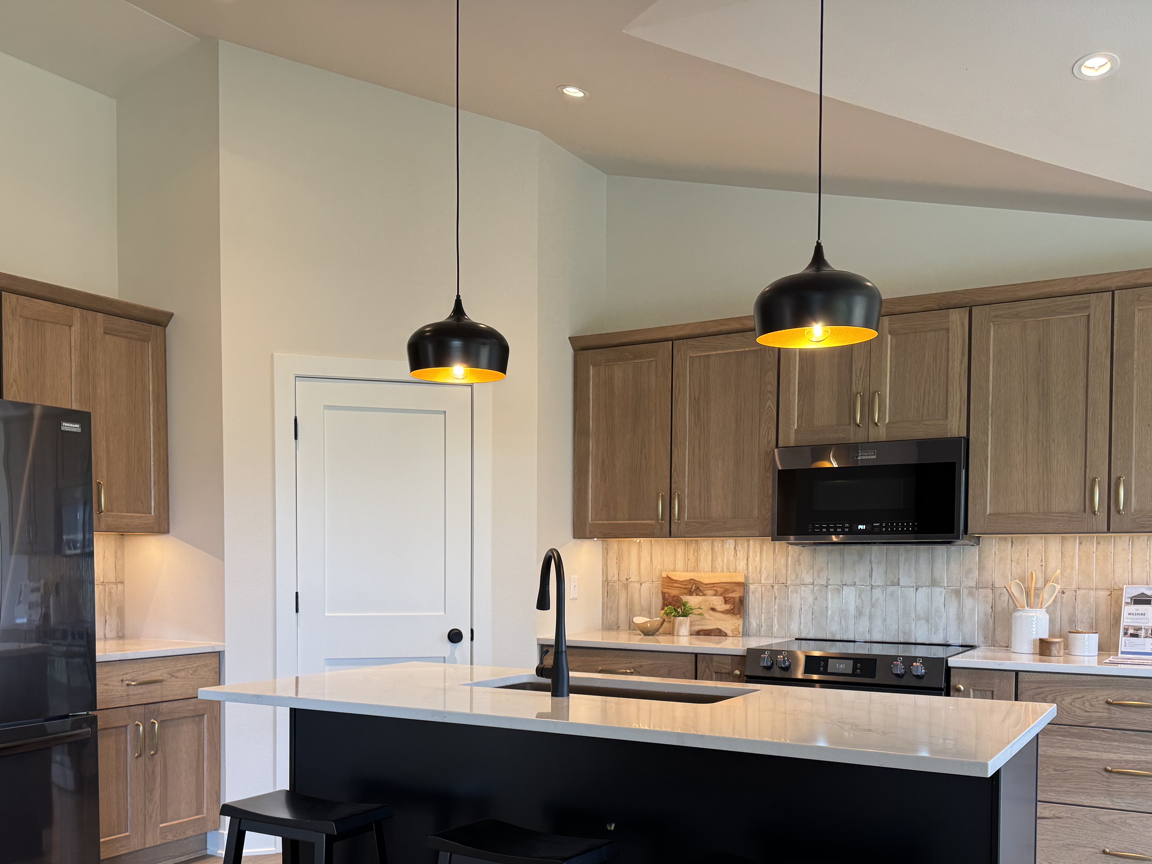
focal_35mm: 33
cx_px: 536
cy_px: 593
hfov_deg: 55.3
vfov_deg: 42.2
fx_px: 1098
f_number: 1.78
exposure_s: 1/120
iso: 125
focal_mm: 6.76
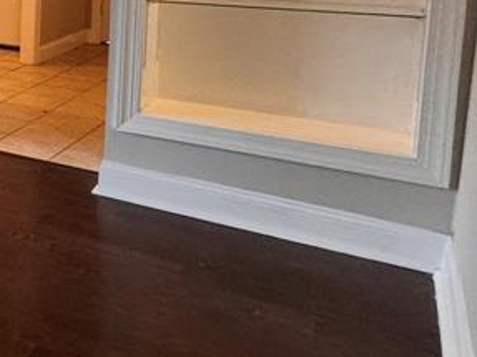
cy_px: -5
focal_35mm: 50
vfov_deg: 27.3
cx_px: -254
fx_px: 689
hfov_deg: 26.5
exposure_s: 1/120
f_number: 2.2
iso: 250
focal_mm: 2.22
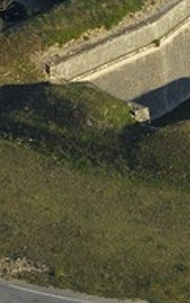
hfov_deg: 1.0
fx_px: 10996
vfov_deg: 1.6
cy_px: -52
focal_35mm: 1330
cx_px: 1005
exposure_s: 1/500
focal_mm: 105
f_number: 5
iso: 100
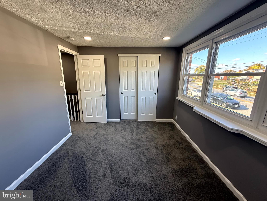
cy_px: 100
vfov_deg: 85.7
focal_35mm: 14
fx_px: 108
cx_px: 134
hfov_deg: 102.1
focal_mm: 2.22
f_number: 2.2
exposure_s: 1/99
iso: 80
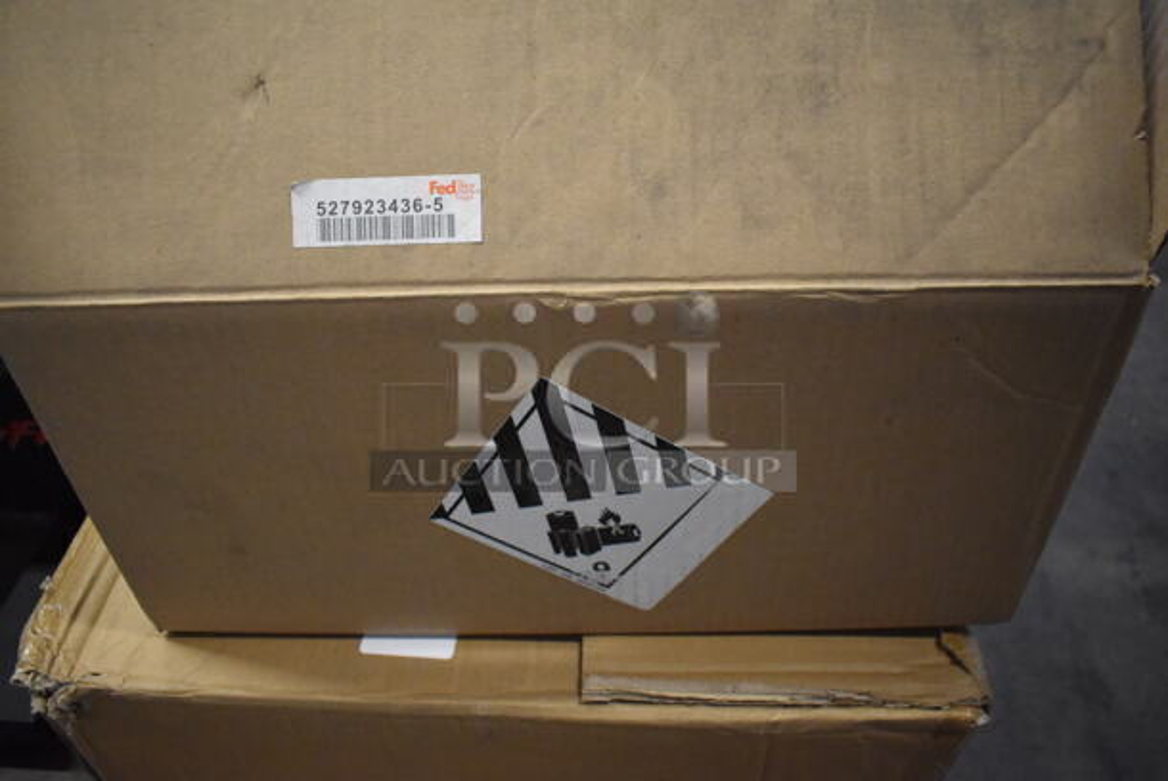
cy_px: 390
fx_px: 877
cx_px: 584
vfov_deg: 48.0
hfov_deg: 67.3
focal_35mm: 27
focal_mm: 18
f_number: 3.5
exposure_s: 1/125
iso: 4500
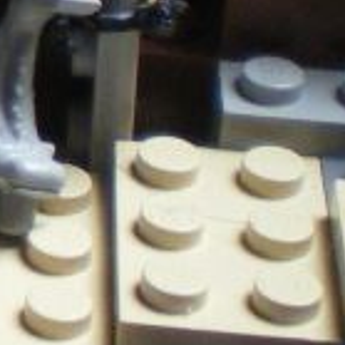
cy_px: -280
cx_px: -563
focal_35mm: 235
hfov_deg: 6.9
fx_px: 2650
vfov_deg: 7.2
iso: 250
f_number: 3.1
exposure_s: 1/50
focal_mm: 6.3
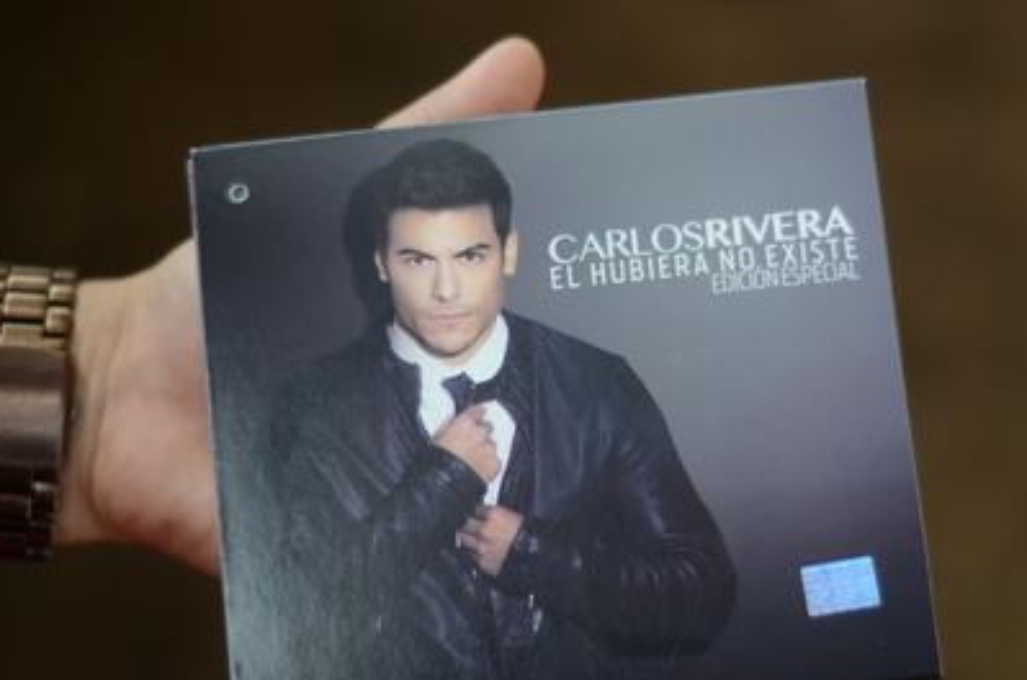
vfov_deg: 14.5
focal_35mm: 94
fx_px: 2675
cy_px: 382
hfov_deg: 21.7
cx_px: 523
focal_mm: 50
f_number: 1.8
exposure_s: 1/640
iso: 200
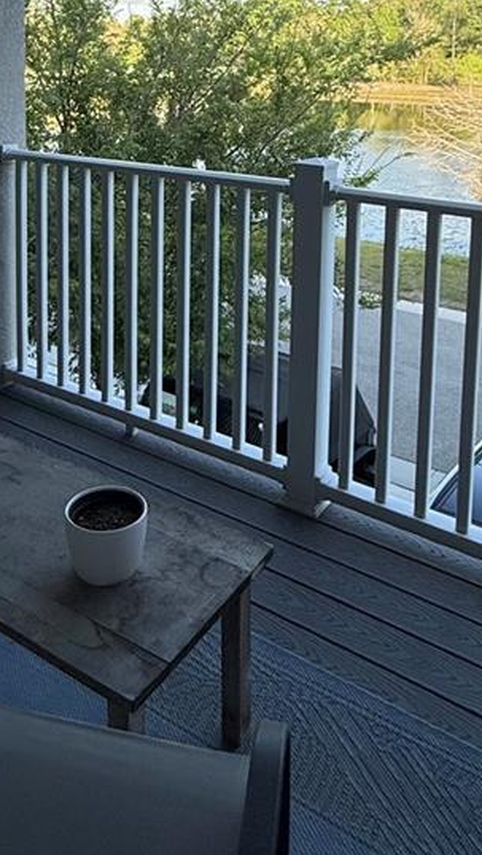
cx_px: 192
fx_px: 772
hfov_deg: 34.6
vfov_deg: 53.4
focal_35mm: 34
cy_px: 149
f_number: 2.2
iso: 64
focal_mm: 2.22
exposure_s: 1/651
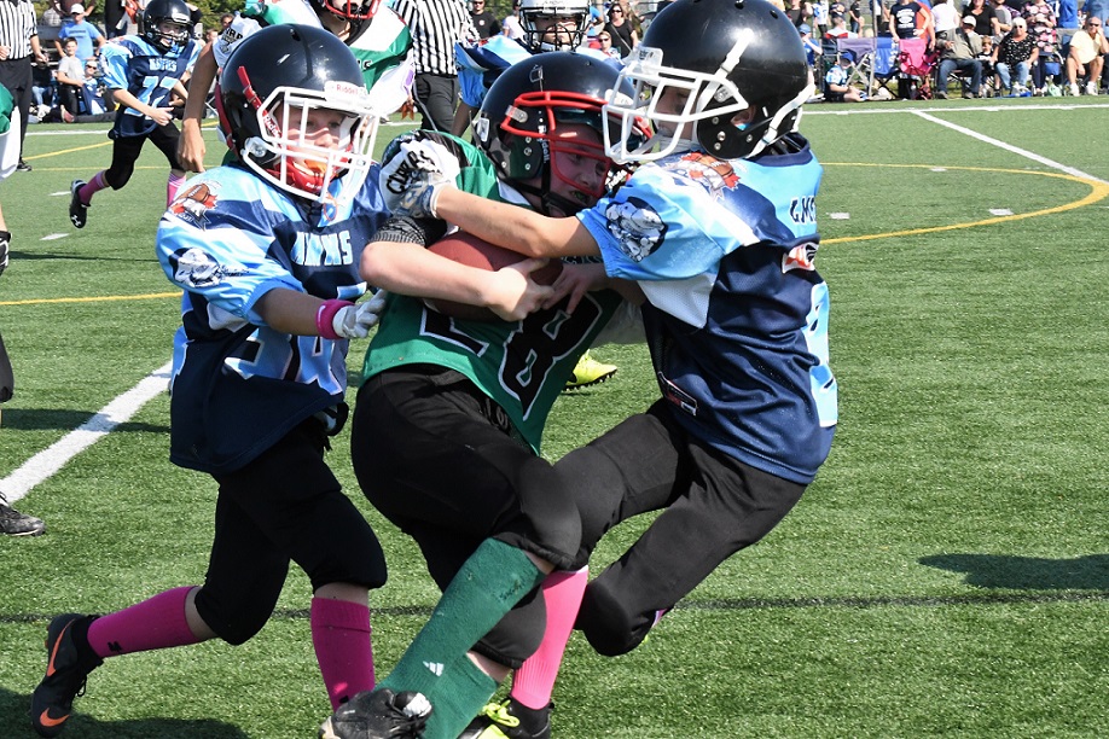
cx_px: 554
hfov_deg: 19.5
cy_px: 370
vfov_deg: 13.0
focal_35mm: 105
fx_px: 3234
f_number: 16
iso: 2200
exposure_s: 1/1000
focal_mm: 70
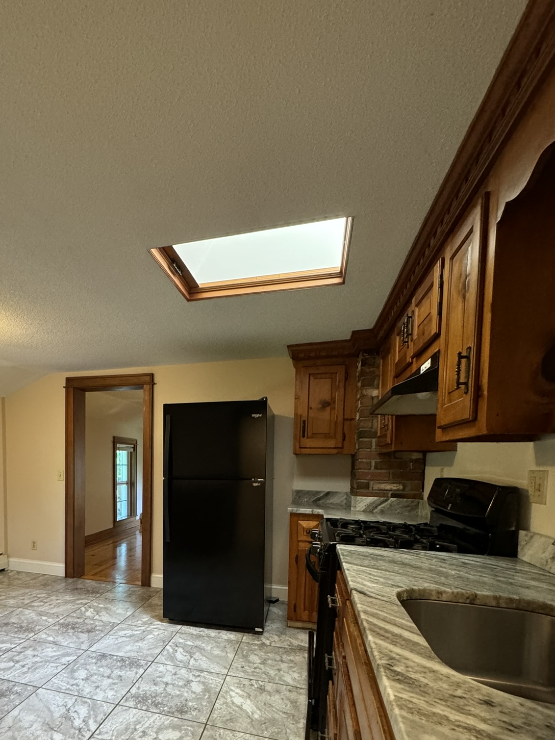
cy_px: 487
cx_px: 184
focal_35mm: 19
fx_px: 406
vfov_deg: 82.1
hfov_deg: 66.8
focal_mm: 2.22
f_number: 2.2
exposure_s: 1/60
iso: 500
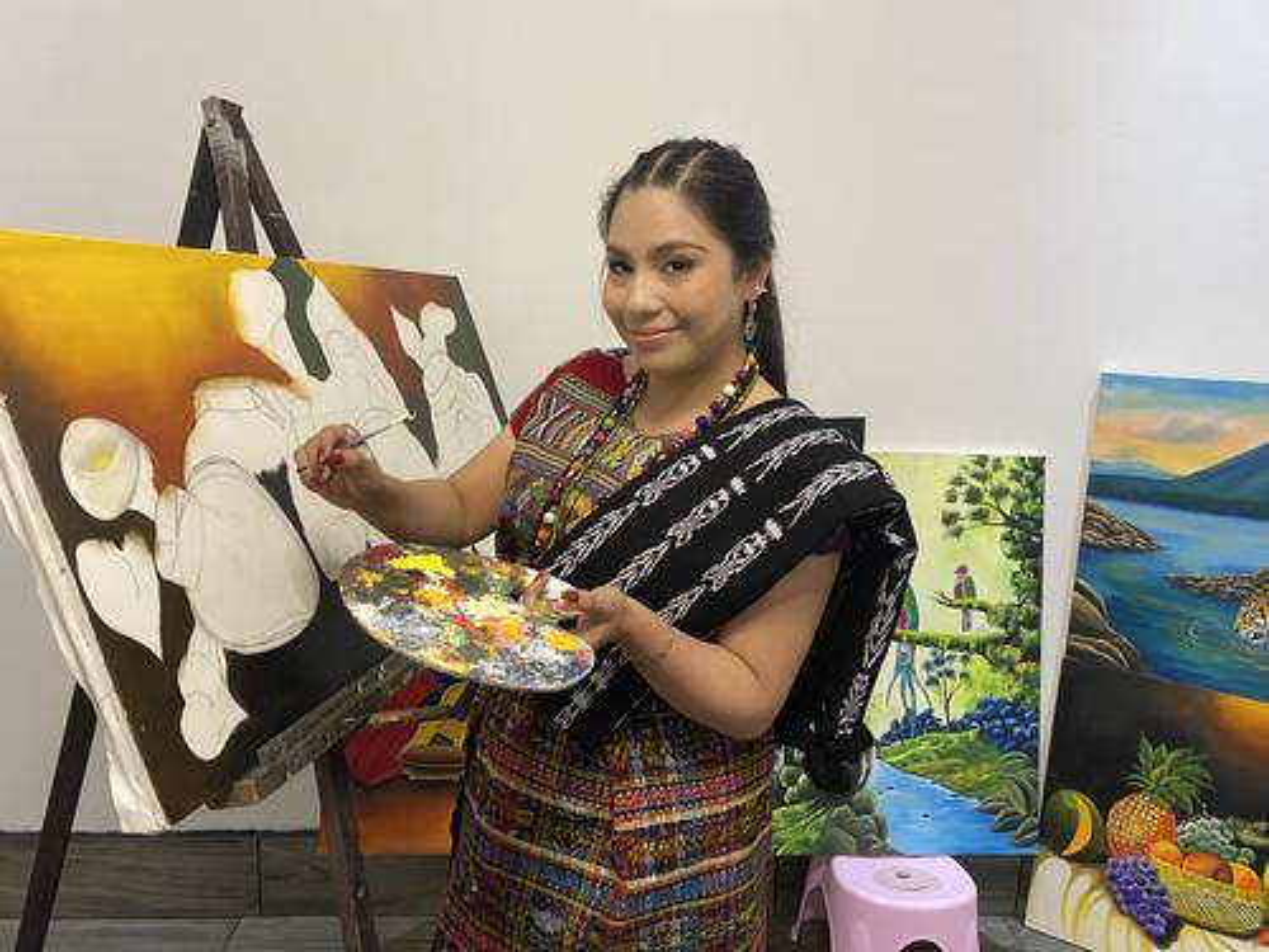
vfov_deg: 53.1
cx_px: 634
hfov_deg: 67.3
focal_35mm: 26
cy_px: 476
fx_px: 953
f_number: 1.8
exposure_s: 1/60
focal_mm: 4.25
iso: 250
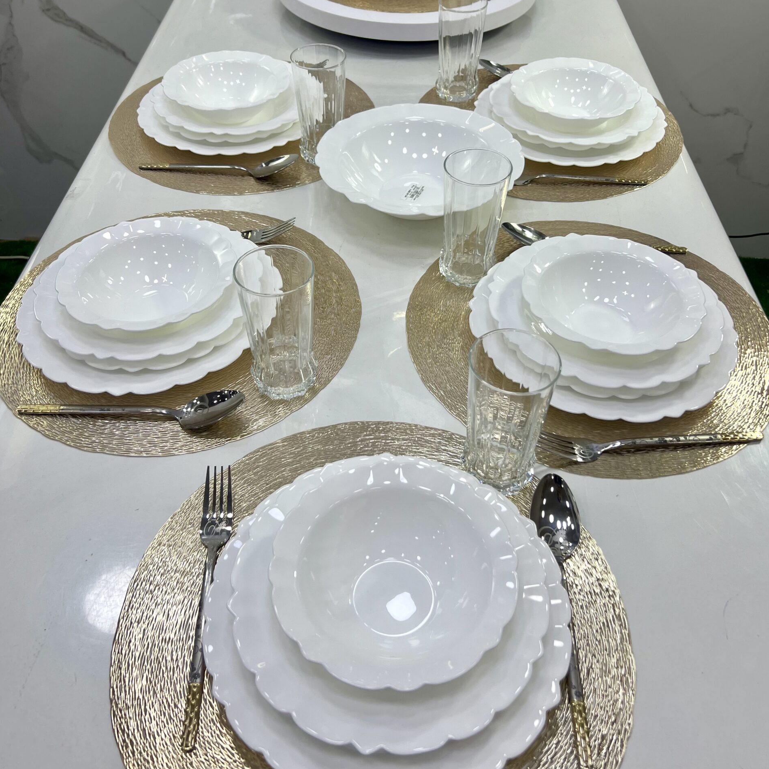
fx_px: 779
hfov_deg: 52.5
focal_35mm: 31
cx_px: 386
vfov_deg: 52.2
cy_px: 315
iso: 50
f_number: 1.5
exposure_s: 1/1124
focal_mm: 5.7
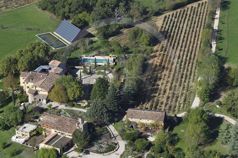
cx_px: 119
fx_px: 463
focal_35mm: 70
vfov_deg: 19.4
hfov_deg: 28.8
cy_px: 79
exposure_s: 1/1250
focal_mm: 70
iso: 400
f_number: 7.1
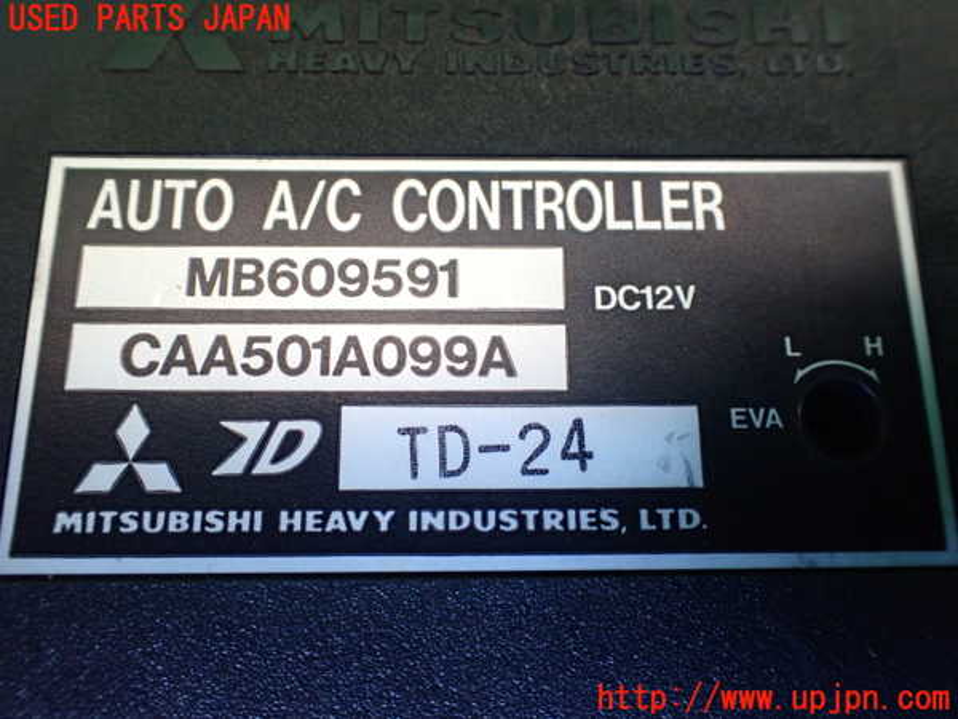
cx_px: 479
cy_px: 360
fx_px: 830
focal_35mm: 30
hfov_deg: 60.0
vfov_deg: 46.8
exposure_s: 1/40
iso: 800
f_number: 2.3
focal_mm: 5.4
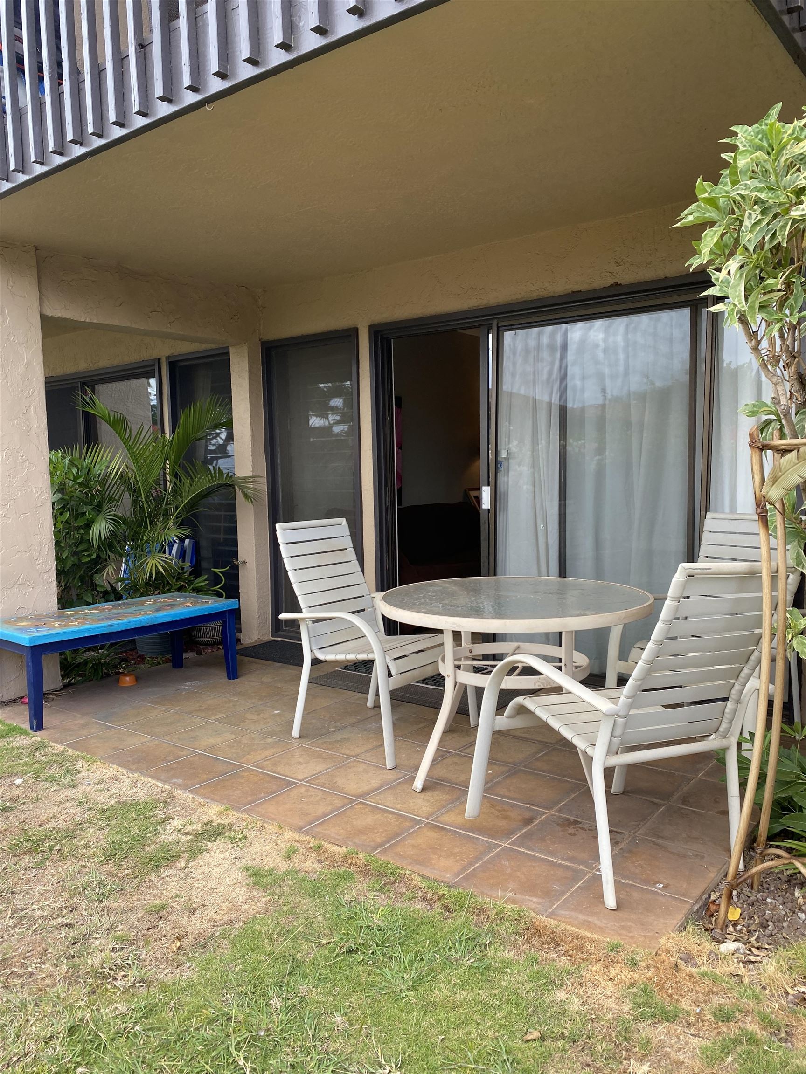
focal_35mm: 26
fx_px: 807
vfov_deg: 67.3
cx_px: 403
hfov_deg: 53.1
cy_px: 537
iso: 32
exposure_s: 1/190
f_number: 1.8
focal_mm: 4.25
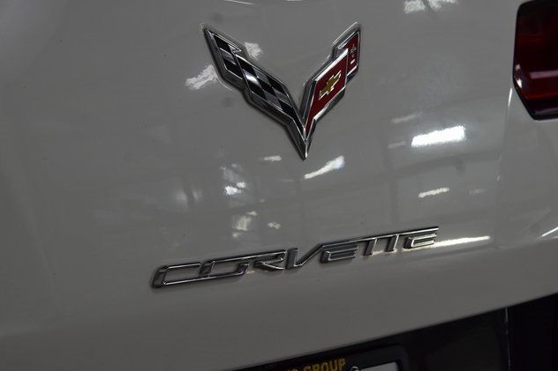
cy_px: 185
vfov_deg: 17.3
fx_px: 1224
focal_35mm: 79
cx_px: 282
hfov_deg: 25.7
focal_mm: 52
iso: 500
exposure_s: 1/60
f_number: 8
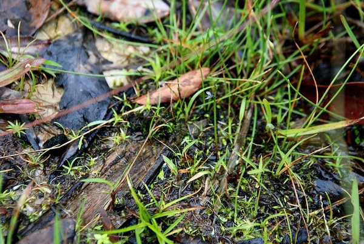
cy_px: 122
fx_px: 1291
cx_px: 182
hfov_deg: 16.0
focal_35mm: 128
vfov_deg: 10.8
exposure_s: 1/320
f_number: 8
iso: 800
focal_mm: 85
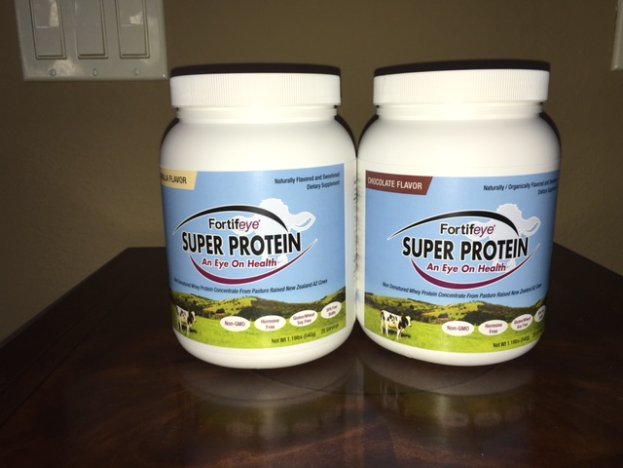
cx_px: 312
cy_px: 234
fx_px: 522
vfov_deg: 48.2
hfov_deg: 61.7
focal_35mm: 29
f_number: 2.2
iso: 25
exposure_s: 1/46
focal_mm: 4.15
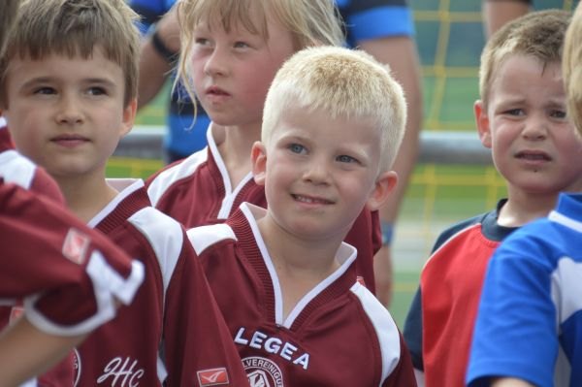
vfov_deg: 5.4
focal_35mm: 255
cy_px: 194
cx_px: 291
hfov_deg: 8.1
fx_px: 4119
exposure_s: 1/500
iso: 360
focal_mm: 170
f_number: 5.6
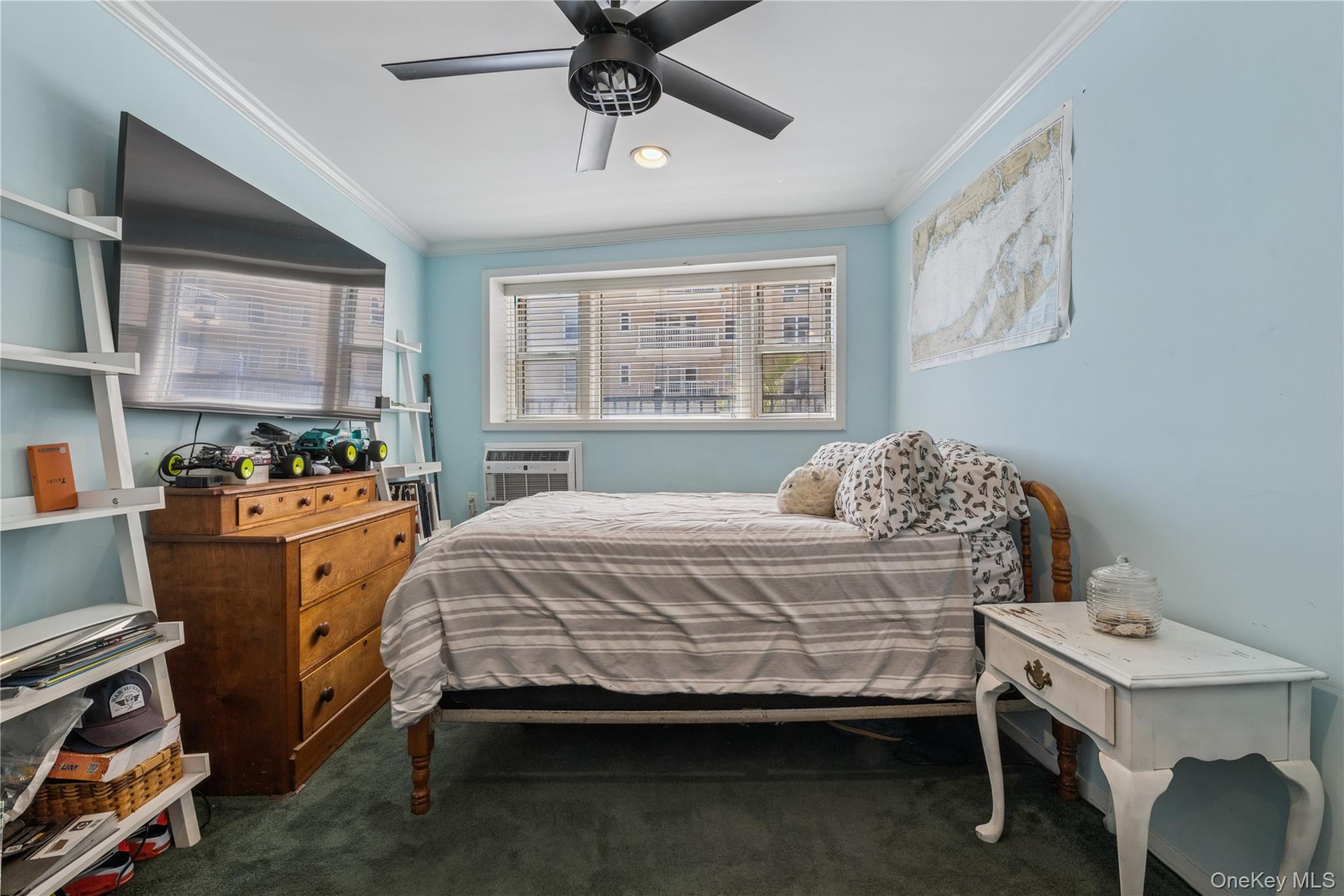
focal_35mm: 15
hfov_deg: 100.4
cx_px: 672
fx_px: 560
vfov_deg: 77.3
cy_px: 448
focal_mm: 15
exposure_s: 1/60
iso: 640
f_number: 14
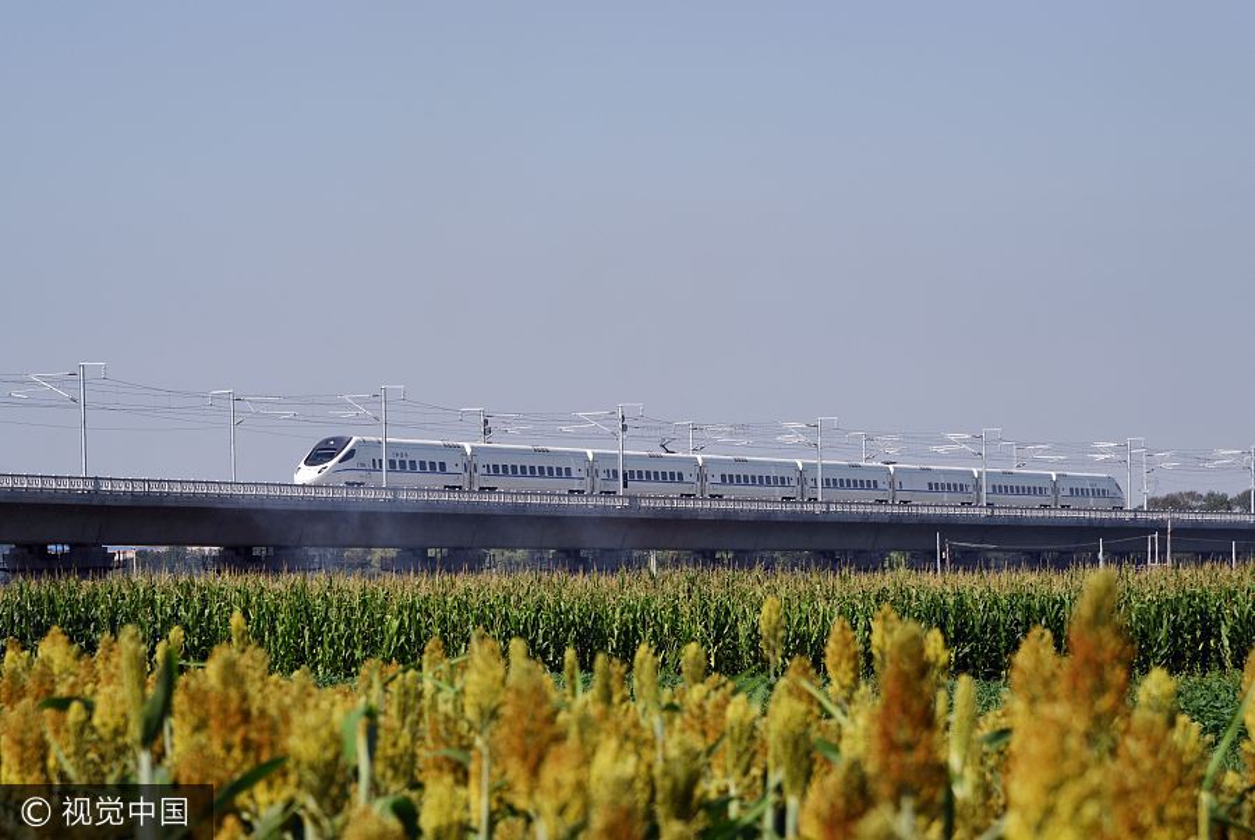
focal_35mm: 120
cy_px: 420
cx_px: 628
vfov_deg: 11.4
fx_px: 4187
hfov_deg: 17.0
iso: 100
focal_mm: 120
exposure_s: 1/400
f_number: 8
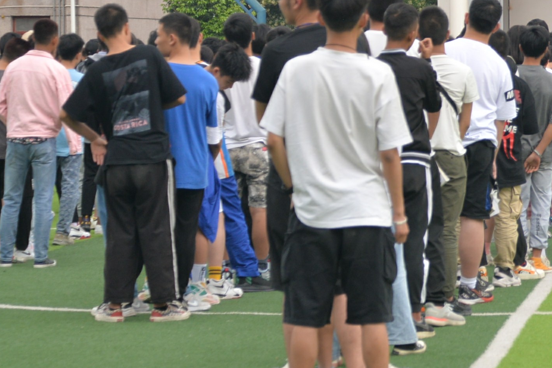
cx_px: 743
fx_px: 3036
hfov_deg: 10.2
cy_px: 118
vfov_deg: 6.9
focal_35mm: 198
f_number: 4.5
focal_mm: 62
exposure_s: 1/320
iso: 400
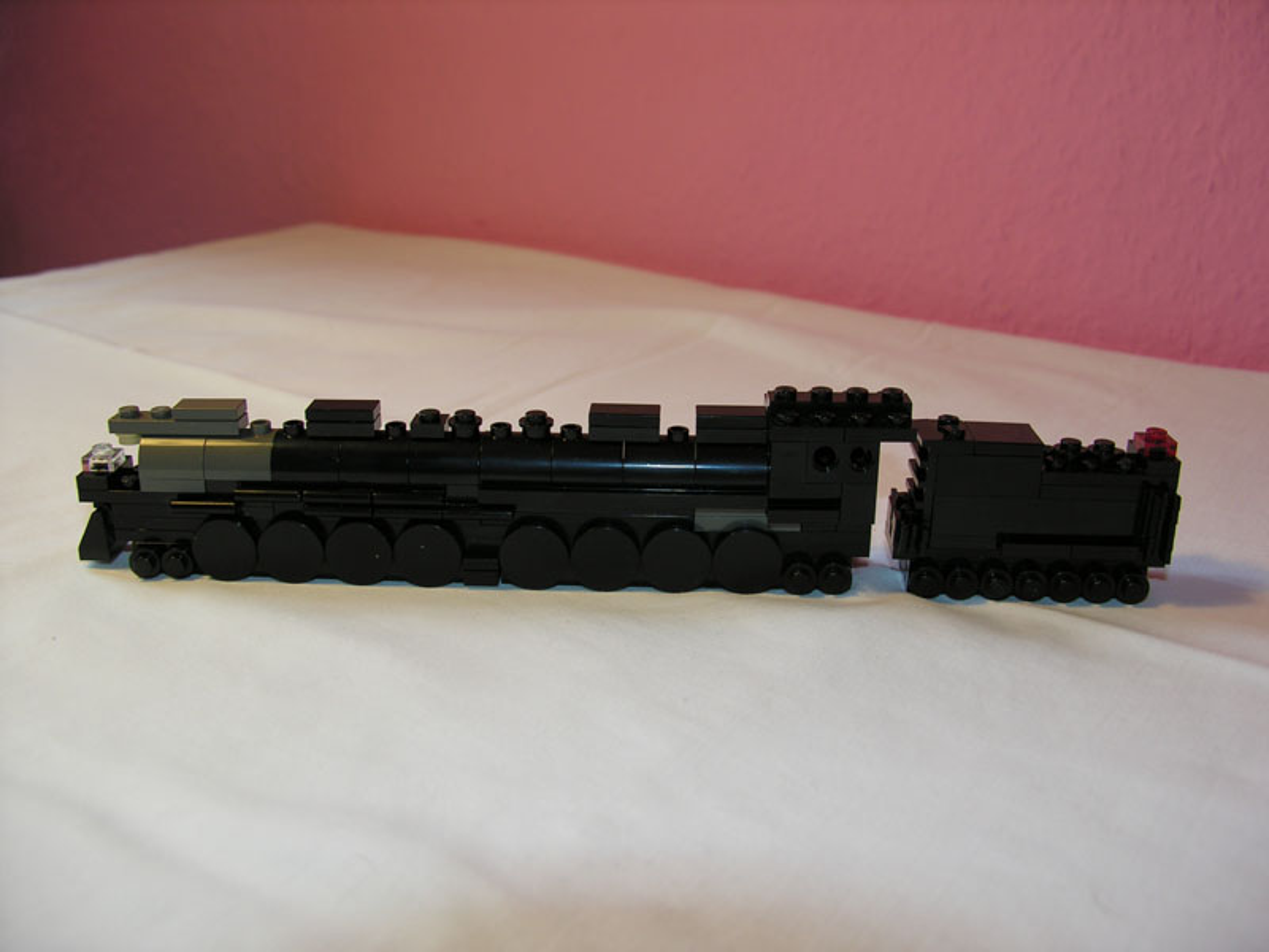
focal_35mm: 35
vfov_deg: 40.7
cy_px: 476
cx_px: 634
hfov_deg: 52.6
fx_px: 1283
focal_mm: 8.9
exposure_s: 1/30
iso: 50
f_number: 2.8
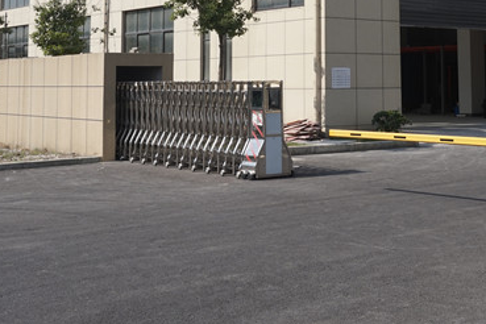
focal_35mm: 65
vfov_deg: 20.1
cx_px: 340
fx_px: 877
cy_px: -16
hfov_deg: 30.6
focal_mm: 20
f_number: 11
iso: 100
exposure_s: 1/160
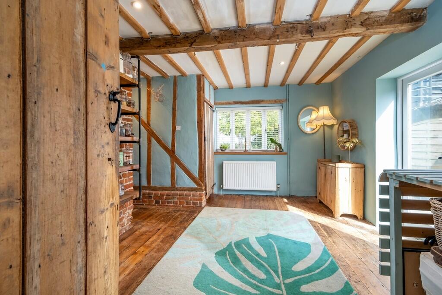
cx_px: 221
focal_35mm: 16
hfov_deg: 96.7
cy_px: 148
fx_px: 196
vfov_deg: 73.8
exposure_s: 1/13
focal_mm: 10.4
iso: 160
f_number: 7.1
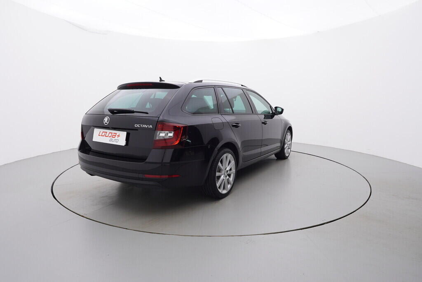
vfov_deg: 56.2
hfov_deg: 77.3
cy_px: 141
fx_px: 264
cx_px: 211
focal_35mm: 22
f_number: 5
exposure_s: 1/80
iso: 200
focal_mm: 15
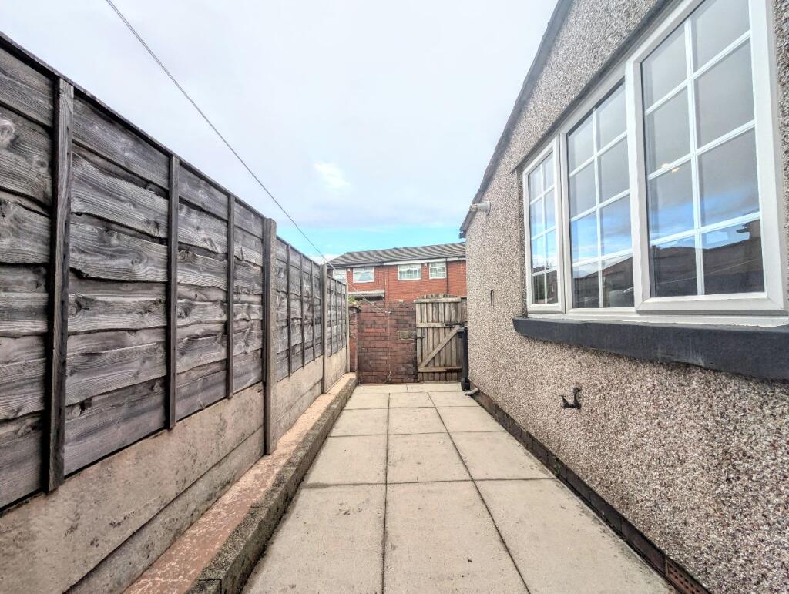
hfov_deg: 110.5
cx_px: 394
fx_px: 274
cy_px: 297
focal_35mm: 12
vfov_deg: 94.6
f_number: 1.7
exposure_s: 1/860
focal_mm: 2.02
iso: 48
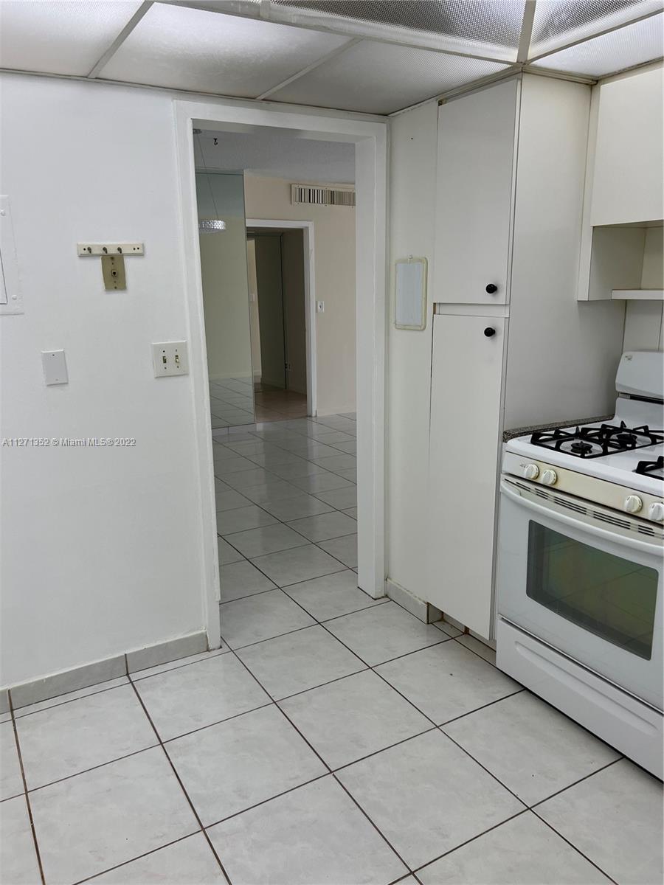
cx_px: 332
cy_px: 442
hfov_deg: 53.1
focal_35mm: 26
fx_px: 665
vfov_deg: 67.3
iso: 40
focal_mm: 5.7
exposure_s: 1/120
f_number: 1.5
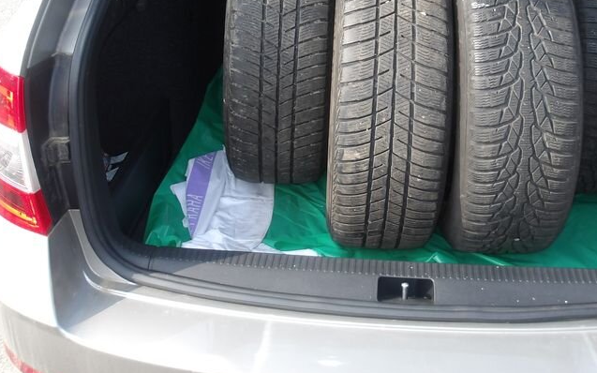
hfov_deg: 43.1
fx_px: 748
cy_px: 23
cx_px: 378
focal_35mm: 46
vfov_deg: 26.8
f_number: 3
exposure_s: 1/275
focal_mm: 4.9
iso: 100
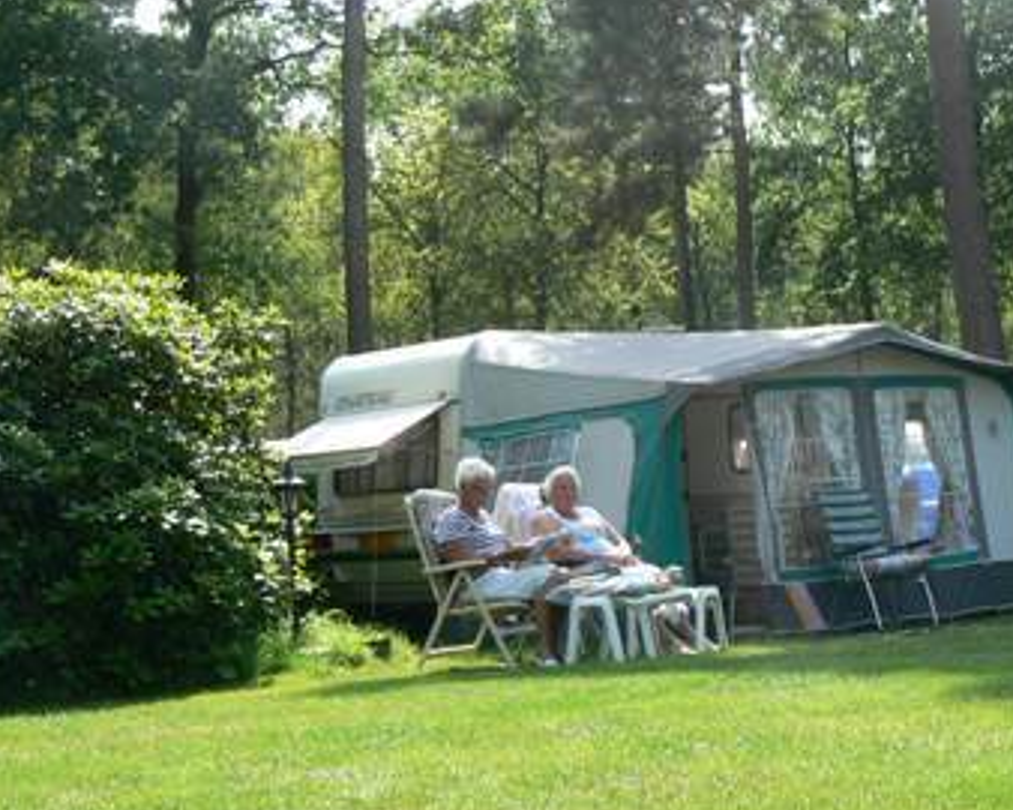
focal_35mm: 74
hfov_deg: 25.1
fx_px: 2217
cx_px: 881
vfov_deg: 20.7
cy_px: 462
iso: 80
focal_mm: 6.6
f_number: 5.6
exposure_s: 1/125
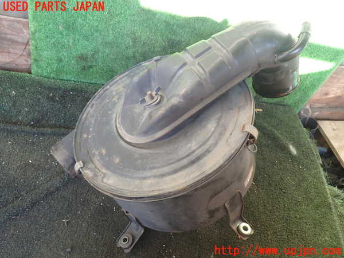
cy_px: 129
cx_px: 172
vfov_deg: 46.8
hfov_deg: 60.0
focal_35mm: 30
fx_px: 298
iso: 160
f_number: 2.3
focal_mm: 5.4
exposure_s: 1/60
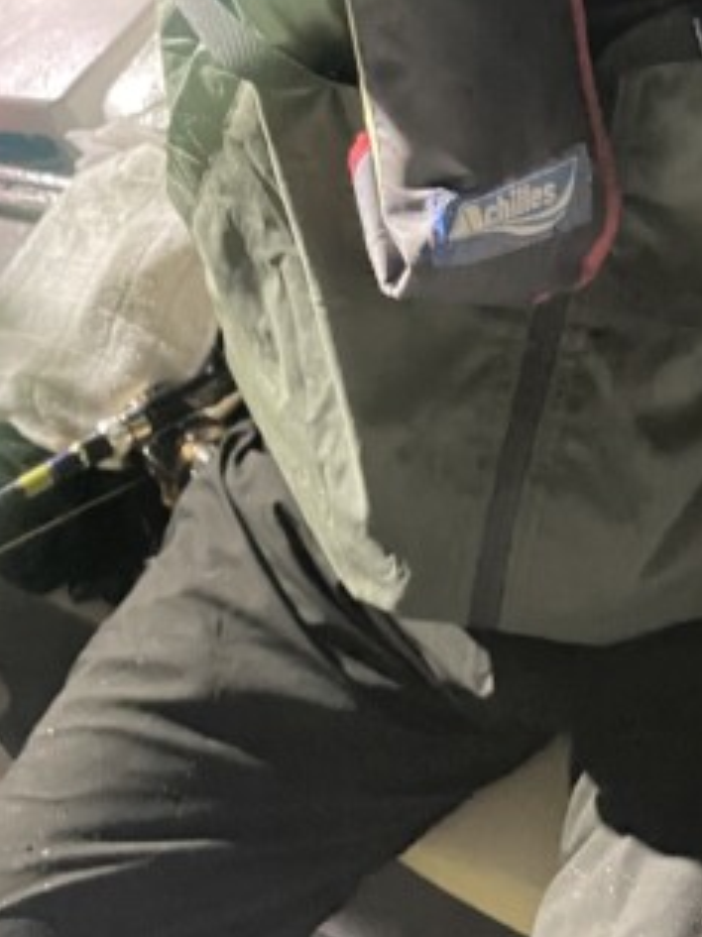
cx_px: 104
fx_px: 1786
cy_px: 18
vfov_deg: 27.8
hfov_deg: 21.8
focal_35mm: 66
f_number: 1.6
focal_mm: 4.2
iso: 1000
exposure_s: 1/30
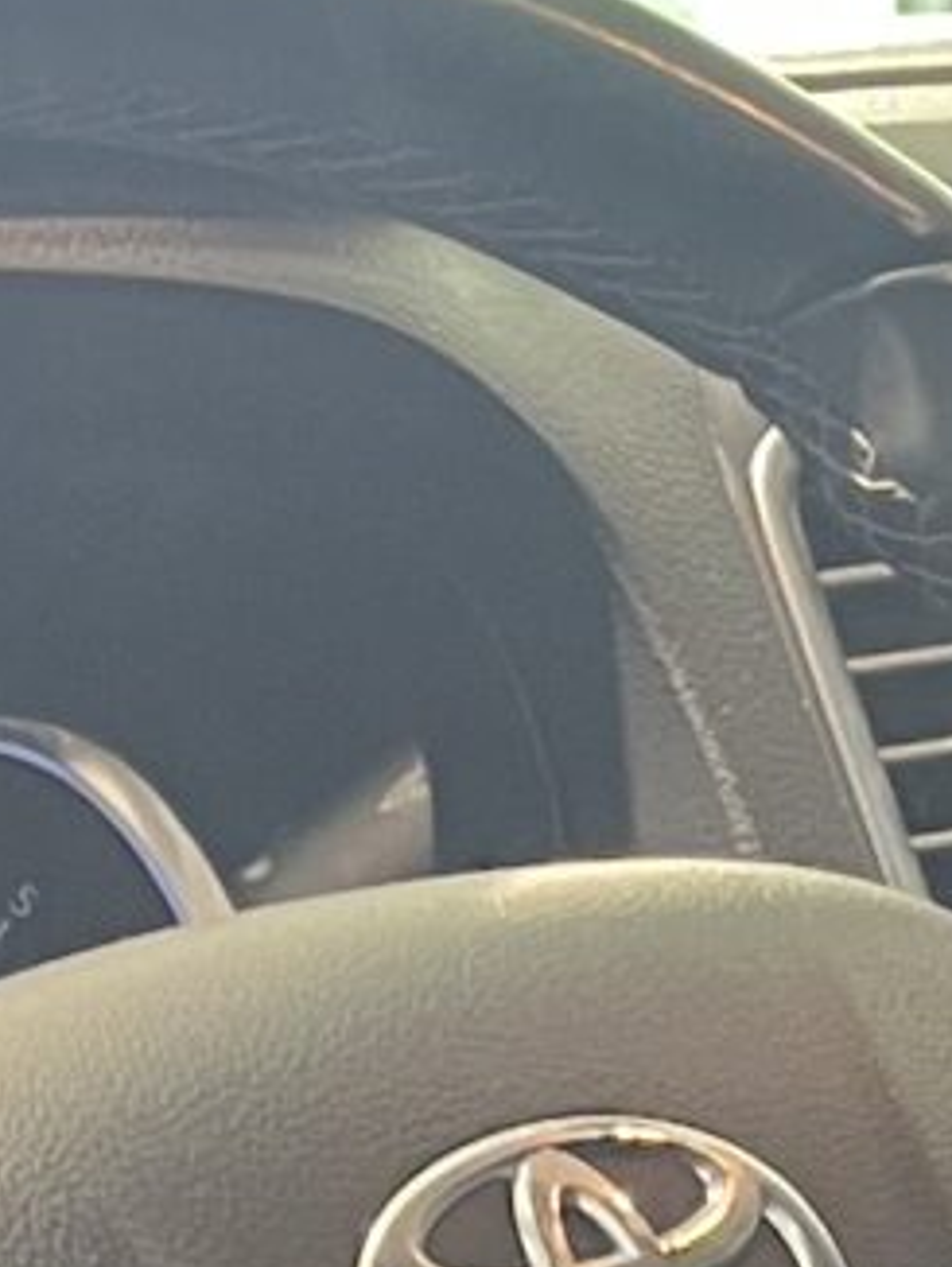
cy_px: 2814
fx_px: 7471
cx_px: 785
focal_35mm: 204
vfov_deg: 8.9
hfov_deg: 7.3
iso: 200
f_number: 1.6
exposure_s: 1/60
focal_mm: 5.1
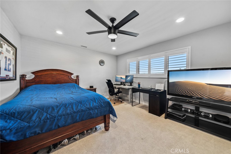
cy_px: 77
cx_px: 116
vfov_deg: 90.0
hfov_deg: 112.6
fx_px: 77
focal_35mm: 12
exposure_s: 1/10
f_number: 8
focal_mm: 12
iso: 400
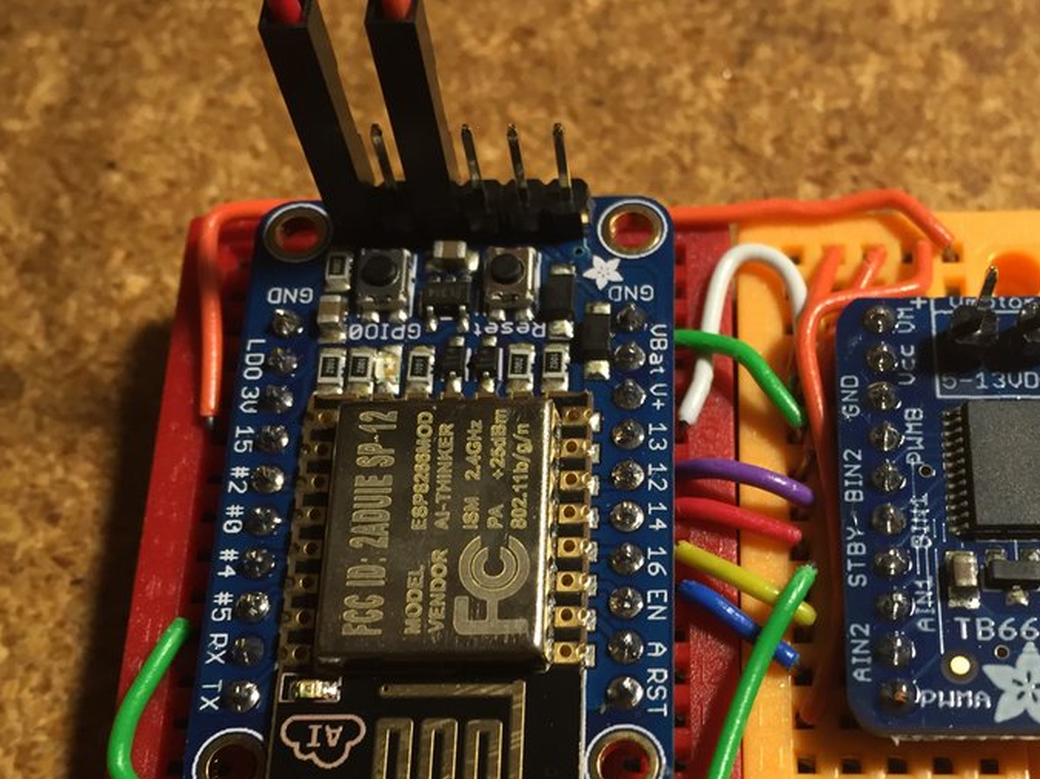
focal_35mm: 44
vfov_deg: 32.5
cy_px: 530
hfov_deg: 42.5
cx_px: 678
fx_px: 1322
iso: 64
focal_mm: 4.15
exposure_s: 1/30
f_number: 2.2
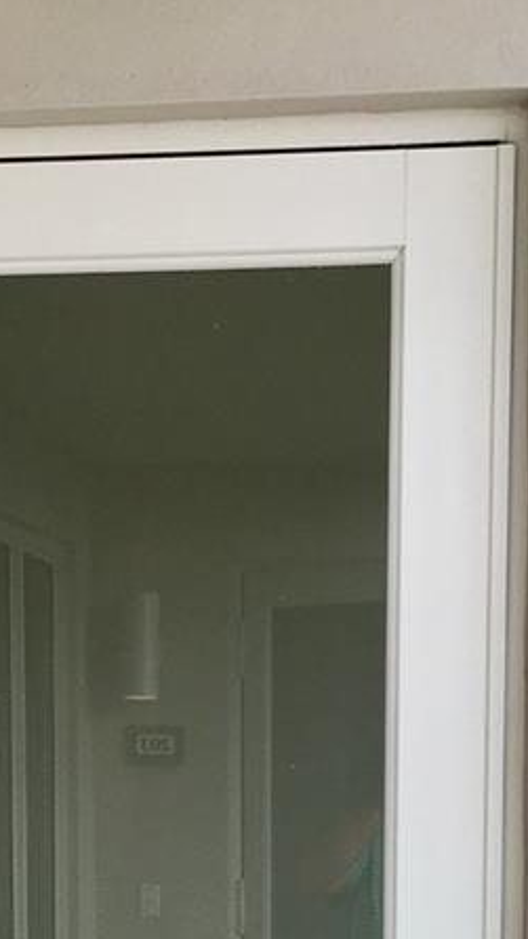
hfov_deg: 14.2
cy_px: 926
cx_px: 164
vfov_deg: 24.0
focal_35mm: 85
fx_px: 2115
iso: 25
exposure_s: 1/427
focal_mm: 4.15
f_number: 2.2
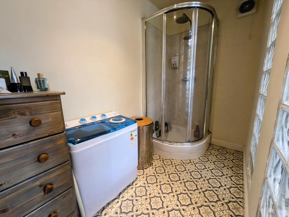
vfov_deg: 85.7
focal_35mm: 14
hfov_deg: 102.0
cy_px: 108
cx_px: 144
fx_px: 117
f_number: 2.2
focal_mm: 1.83
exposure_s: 1/25
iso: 250
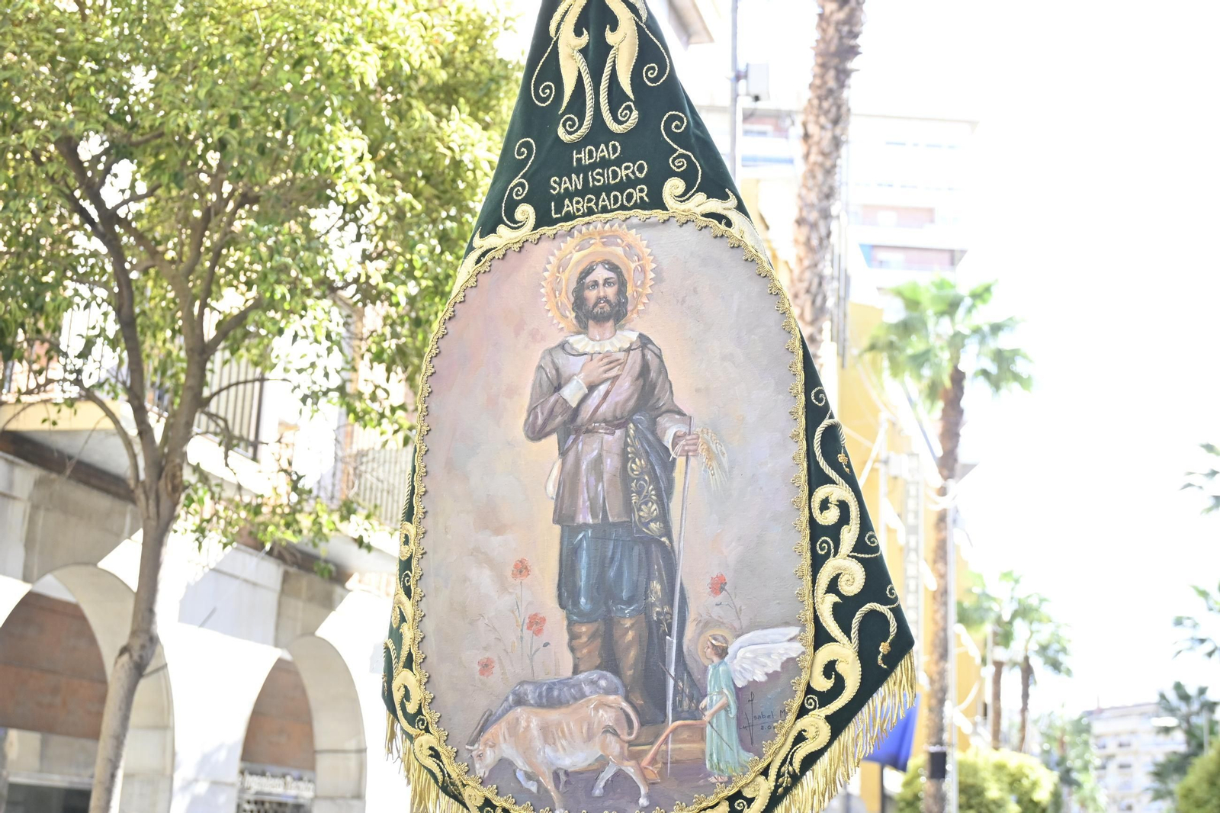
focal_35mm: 51
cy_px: 406
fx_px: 1728
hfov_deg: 38.9
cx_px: 610
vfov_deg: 26.5
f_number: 5
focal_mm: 34
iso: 640
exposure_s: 1/320
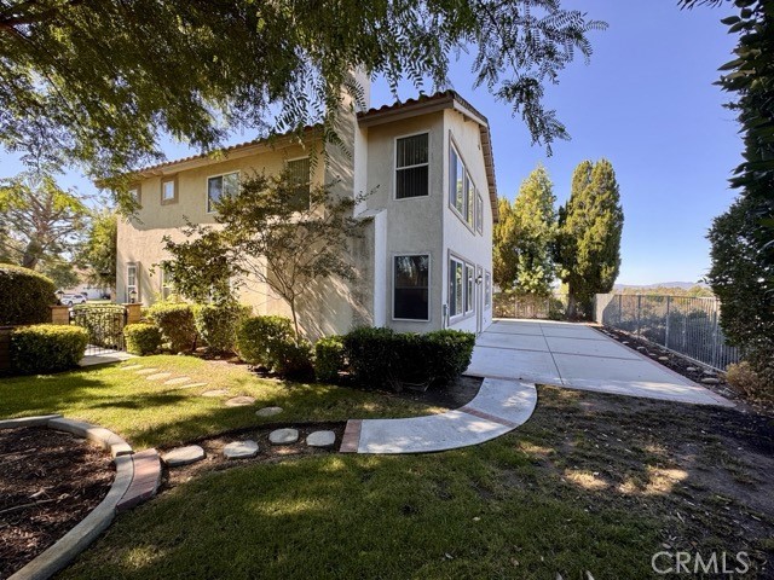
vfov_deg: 85.7
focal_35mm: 14
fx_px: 313
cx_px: 387
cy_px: 290
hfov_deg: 102.1
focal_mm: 2.22
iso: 40
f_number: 2.2
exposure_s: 1/201
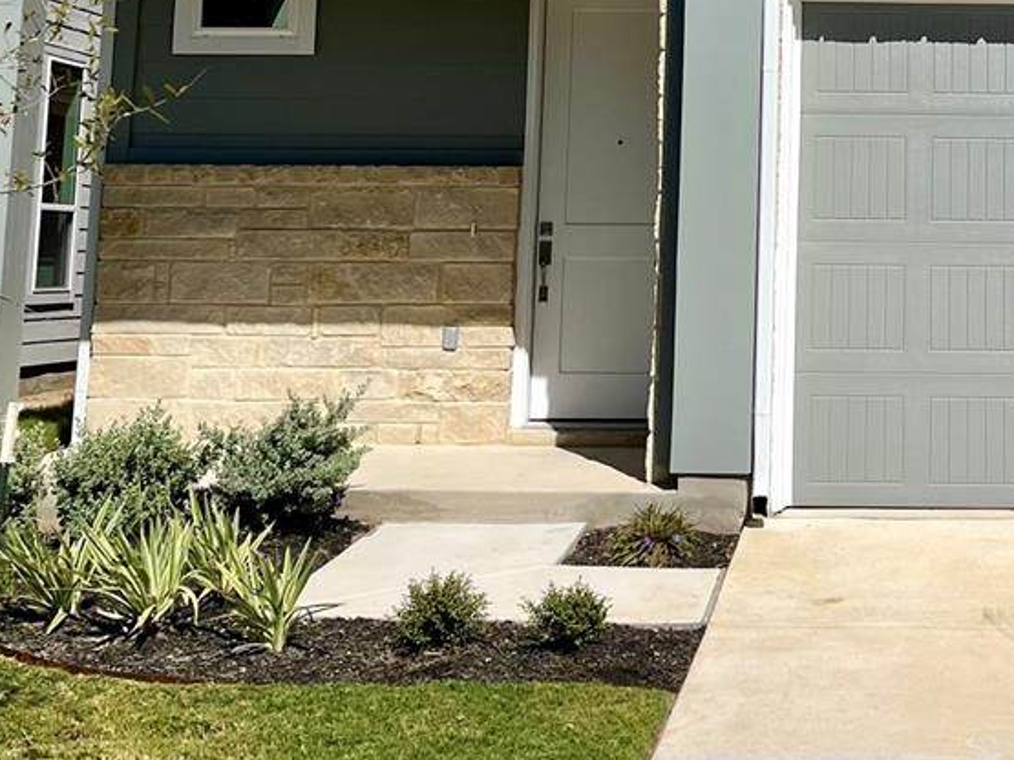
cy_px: -42
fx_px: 2109
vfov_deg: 19.7
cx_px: 908
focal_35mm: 72
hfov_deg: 26.2
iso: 50
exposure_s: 1/9901
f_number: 1.6
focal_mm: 5.1
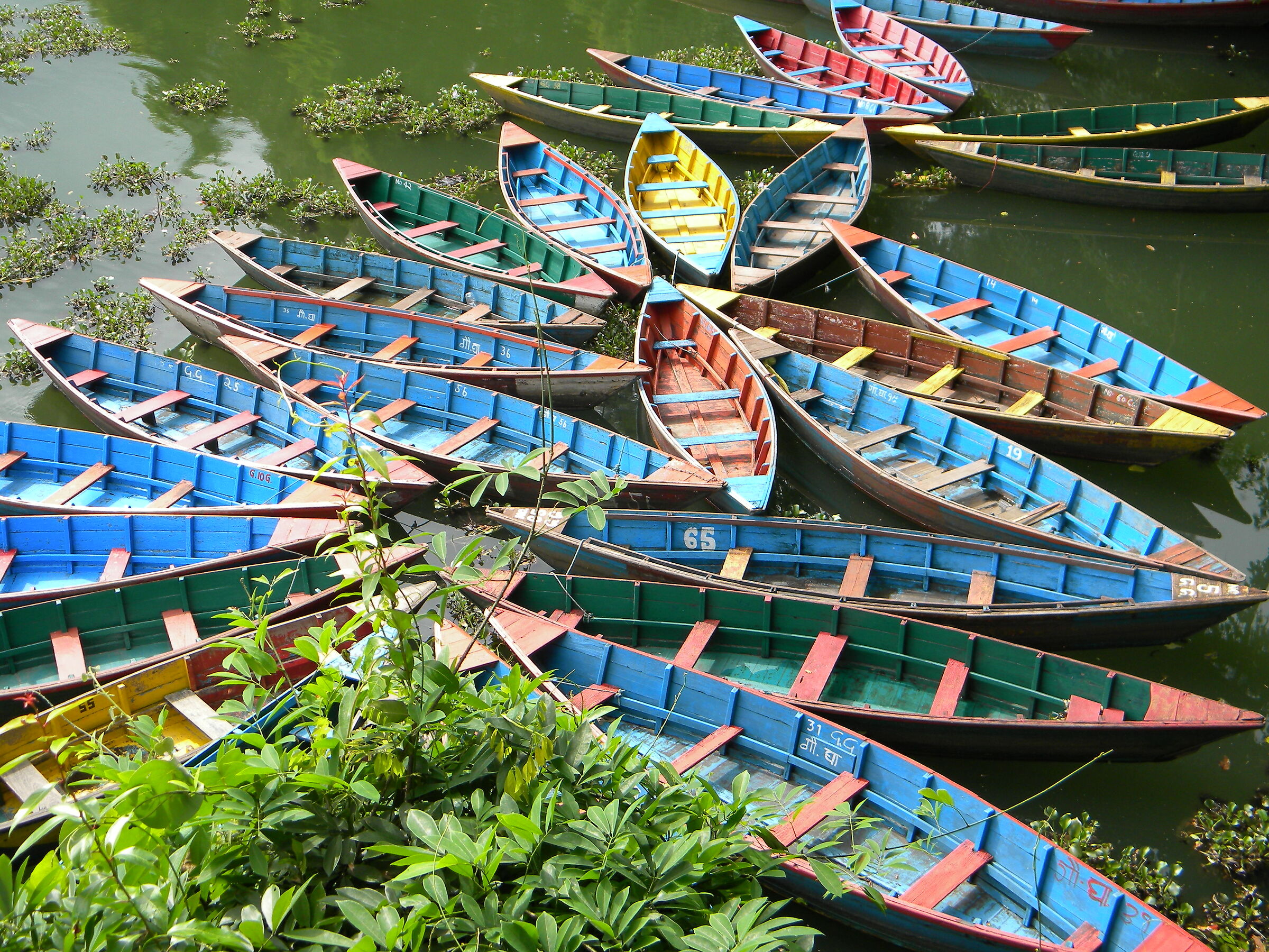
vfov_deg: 30.9
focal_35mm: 47
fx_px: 1723
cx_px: 634
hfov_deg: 40.4
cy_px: 476
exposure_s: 1/217
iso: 80
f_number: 3.9
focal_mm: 8.6
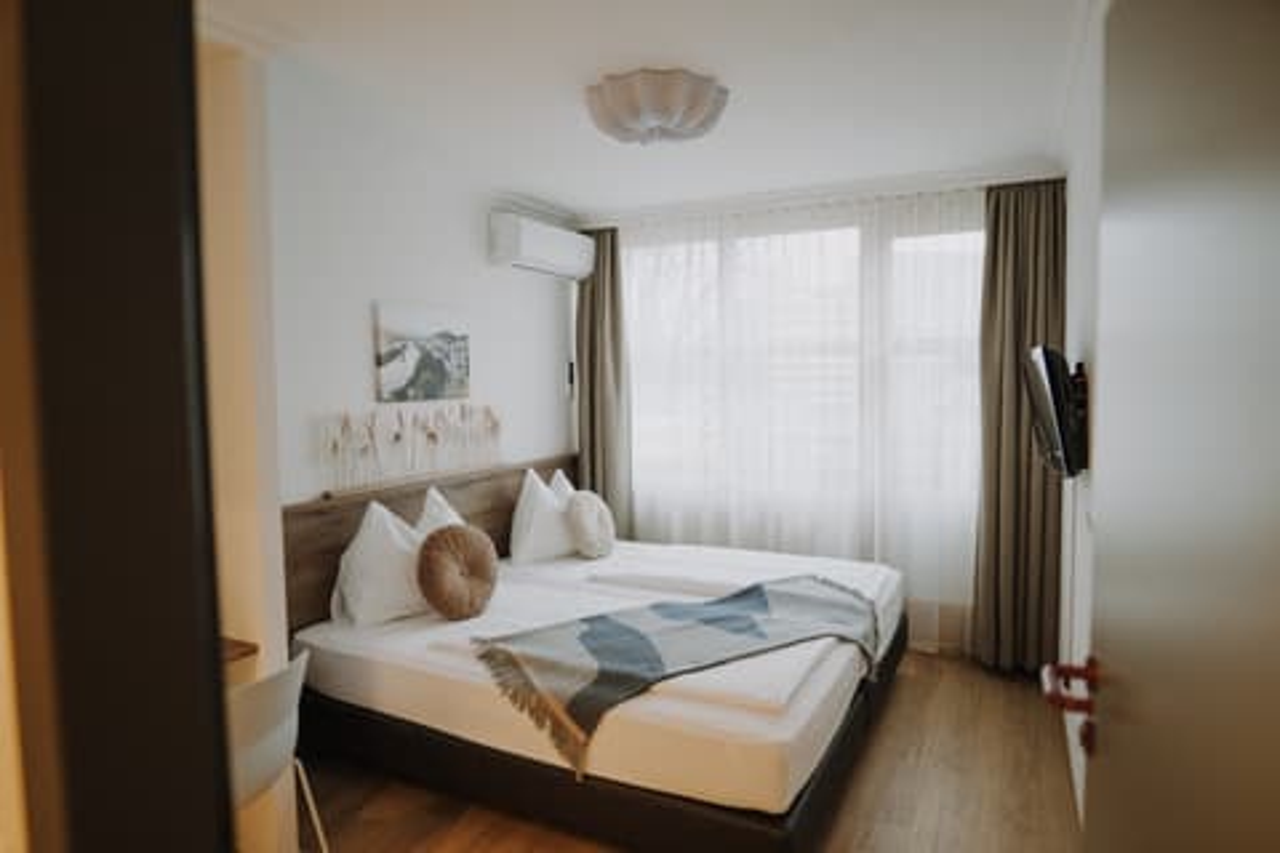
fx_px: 711
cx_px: 640
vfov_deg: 61.9
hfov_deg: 84.0
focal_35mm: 20
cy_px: 426
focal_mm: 20
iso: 640
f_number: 1.4
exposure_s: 1/125
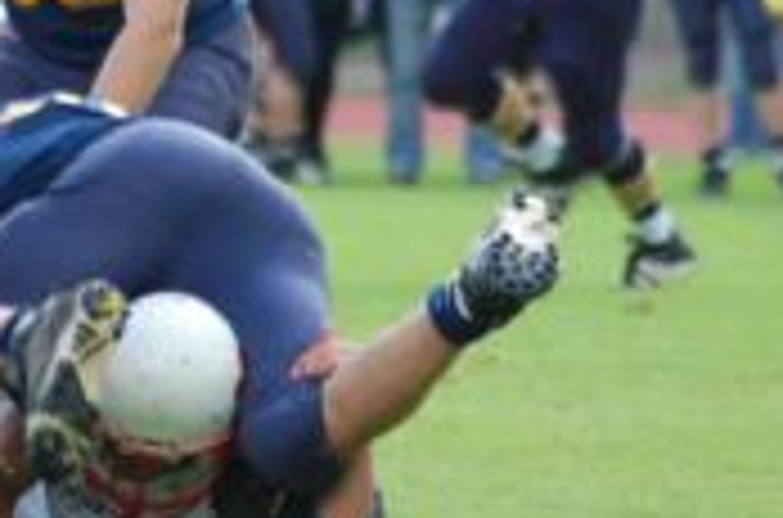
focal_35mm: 763
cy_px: -5
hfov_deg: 2.7
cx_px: 97
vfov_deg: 1.8
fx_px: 16557
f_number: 5
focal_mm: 195
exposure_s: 1/500
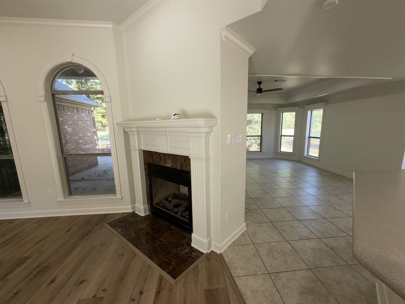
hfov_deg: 98.1
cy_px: 157
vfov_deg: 81.7
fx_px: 175
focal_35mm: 15
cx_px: 212
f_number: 2.2
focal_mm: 2.22
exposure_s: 1/121
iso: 50
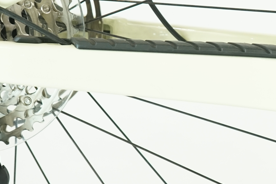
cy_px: 76
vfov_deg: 11.6
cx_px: 299
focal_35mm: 118
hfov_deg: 16.8
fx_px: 905
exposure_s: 1/200
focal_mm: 34
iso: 1600
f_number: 5
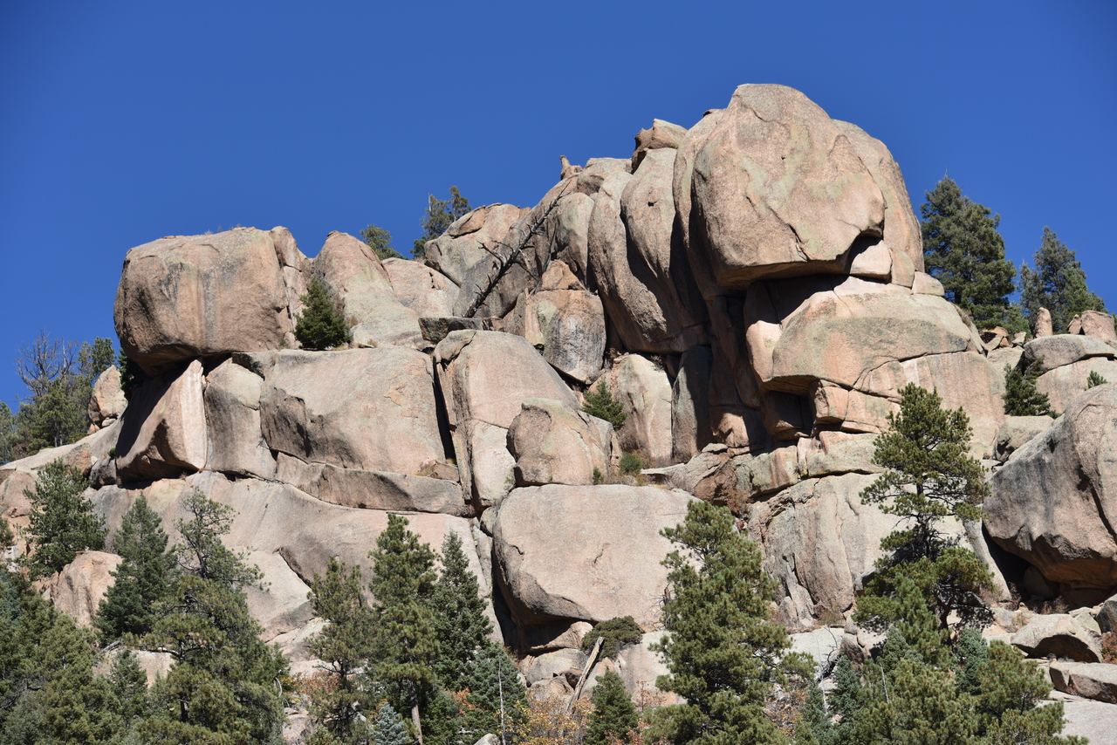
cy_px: 372
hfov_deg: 16.8
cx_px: 558
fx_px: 3786
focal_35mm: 122
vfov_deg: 11.2
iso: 100
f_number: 8
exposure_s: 1/250
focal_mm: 122
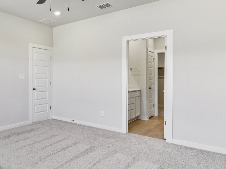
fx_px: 189
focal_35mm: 29
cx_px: 37
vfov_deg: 48.2
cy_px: 80
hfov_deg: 56.0
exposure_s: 1/40
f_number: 8
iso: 400
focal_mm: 15
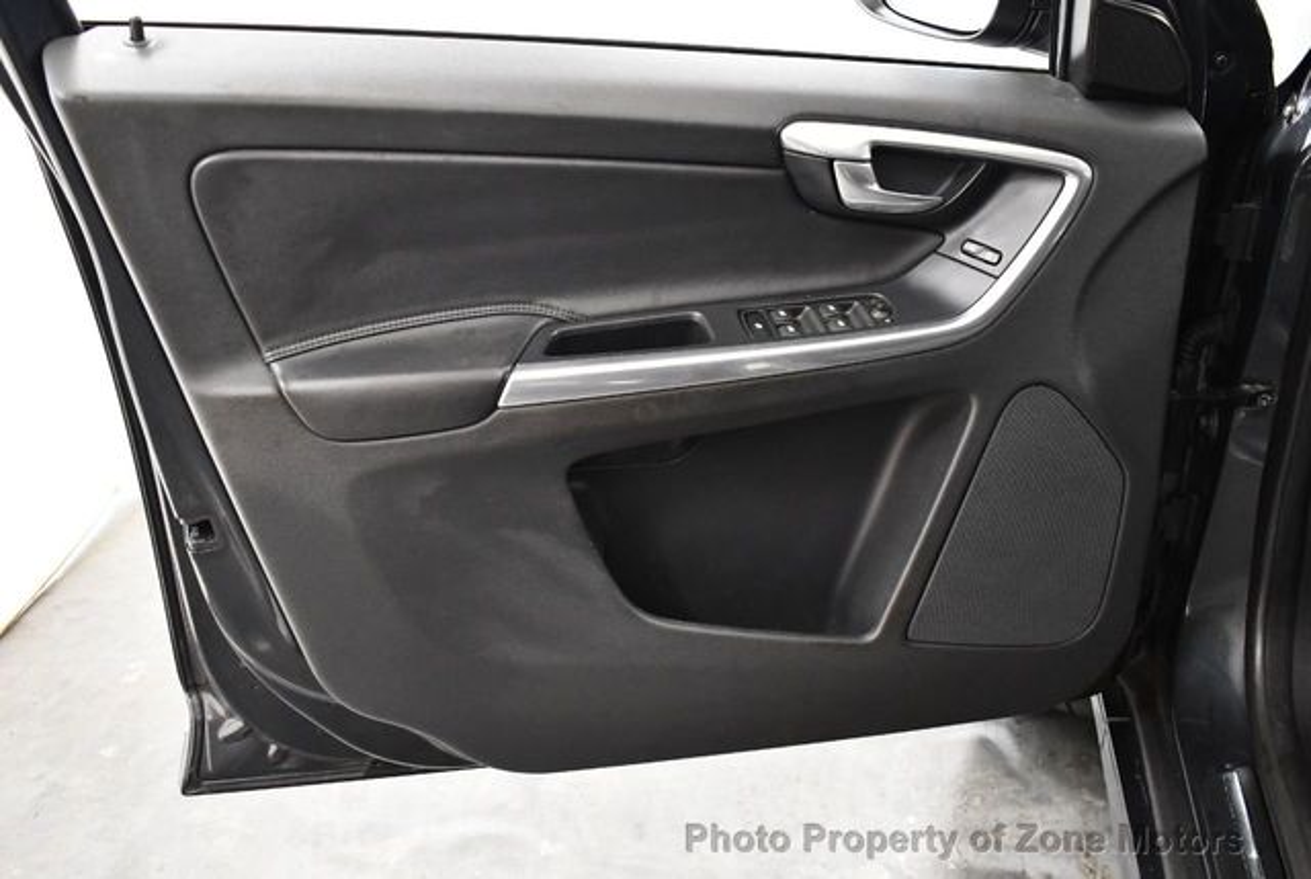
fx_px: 1313
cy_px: 440
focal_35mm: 36
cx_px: 656
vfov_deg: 37.0
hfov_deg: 53.1
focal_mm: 18
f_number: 3.5
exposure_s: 1/80
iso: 3200
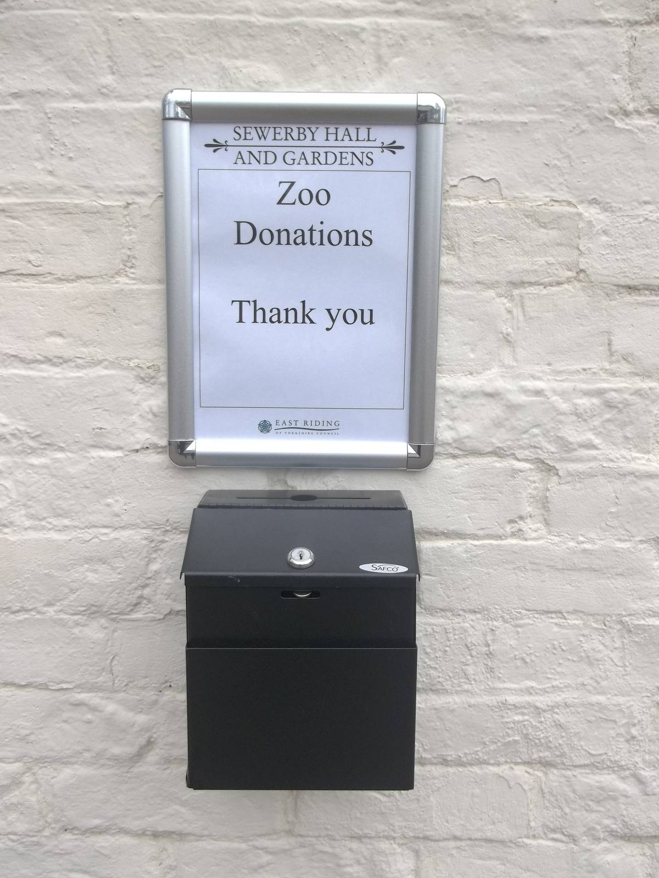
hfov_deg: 42.9
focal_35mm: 33
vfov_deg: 55.4
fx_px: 838
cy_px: 439
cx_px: 330
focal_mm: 5.9
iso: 80
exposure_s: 1/160
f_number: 3.3
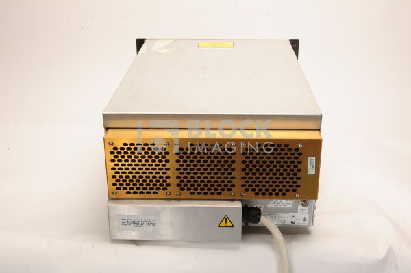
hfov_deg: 39.6
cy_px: 136
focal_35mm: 50
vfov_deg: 26.9
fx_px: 570
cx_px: 206
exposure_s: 1/200
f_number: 16
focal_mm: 50
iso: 320
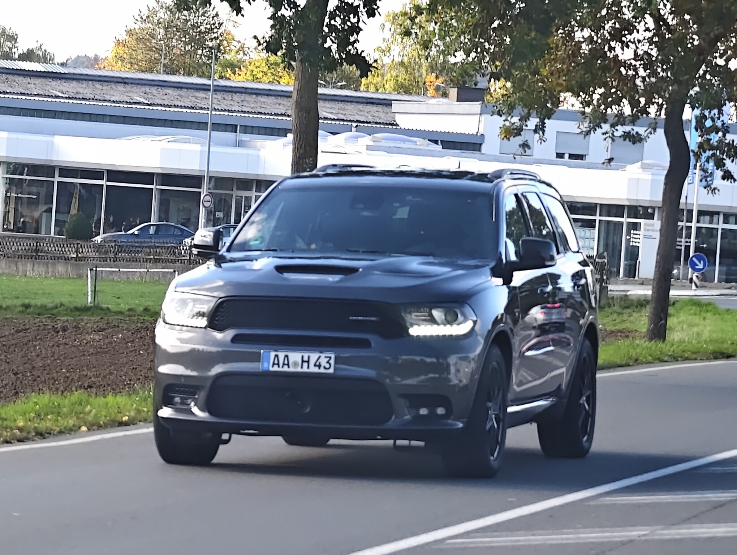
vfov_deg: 17.4
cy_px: 278
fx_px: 1812
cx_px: 368
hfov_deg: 23.0
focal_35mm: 85
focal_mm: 22.5
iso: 800
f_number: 2.3
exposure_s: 1/800
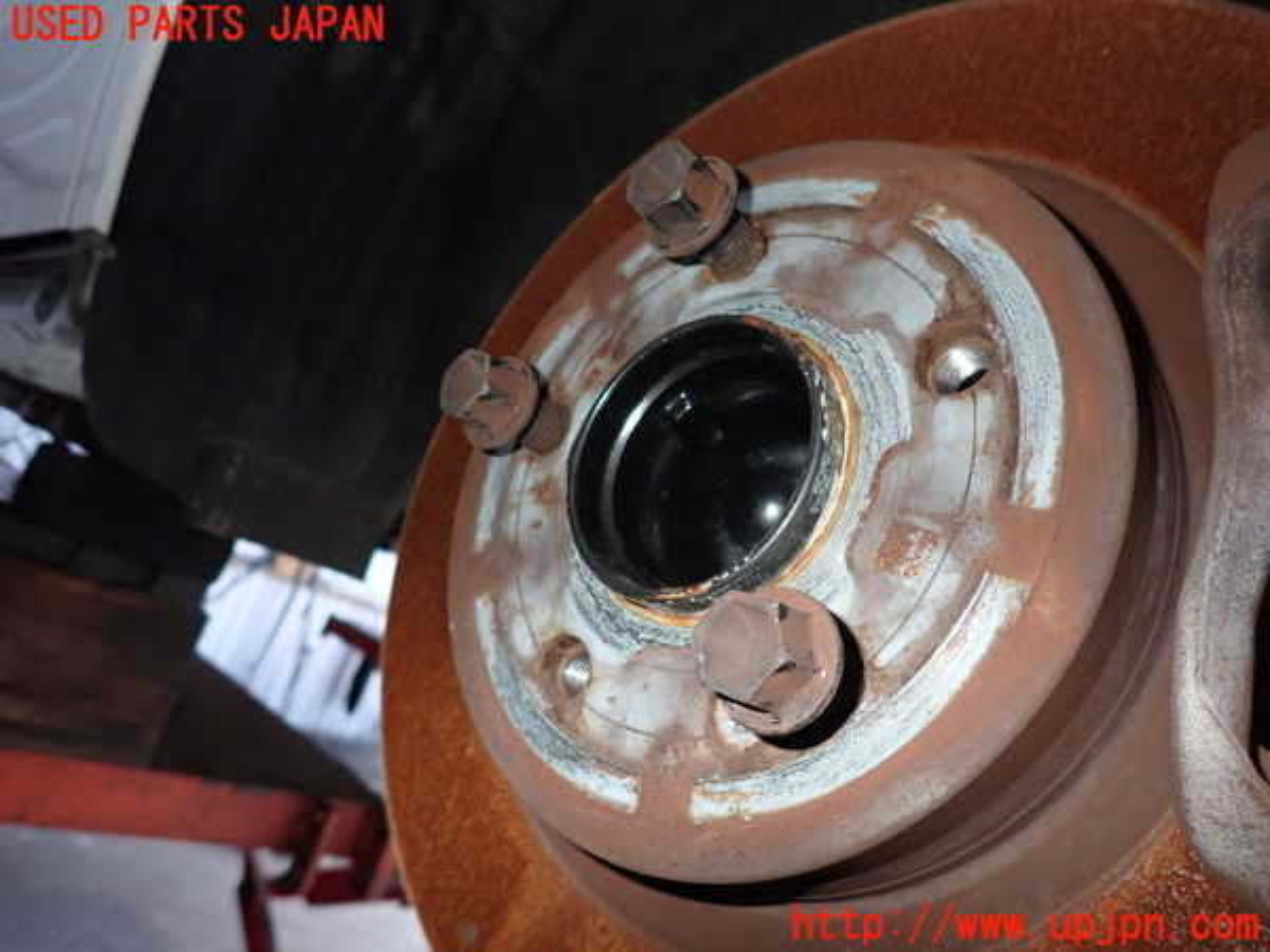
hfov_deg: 69.4
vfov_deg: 54.9
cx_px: 635
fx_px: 917
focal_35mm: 25
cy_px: 476
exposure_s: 1/30
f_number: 5.6
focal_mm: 4.5
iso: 250
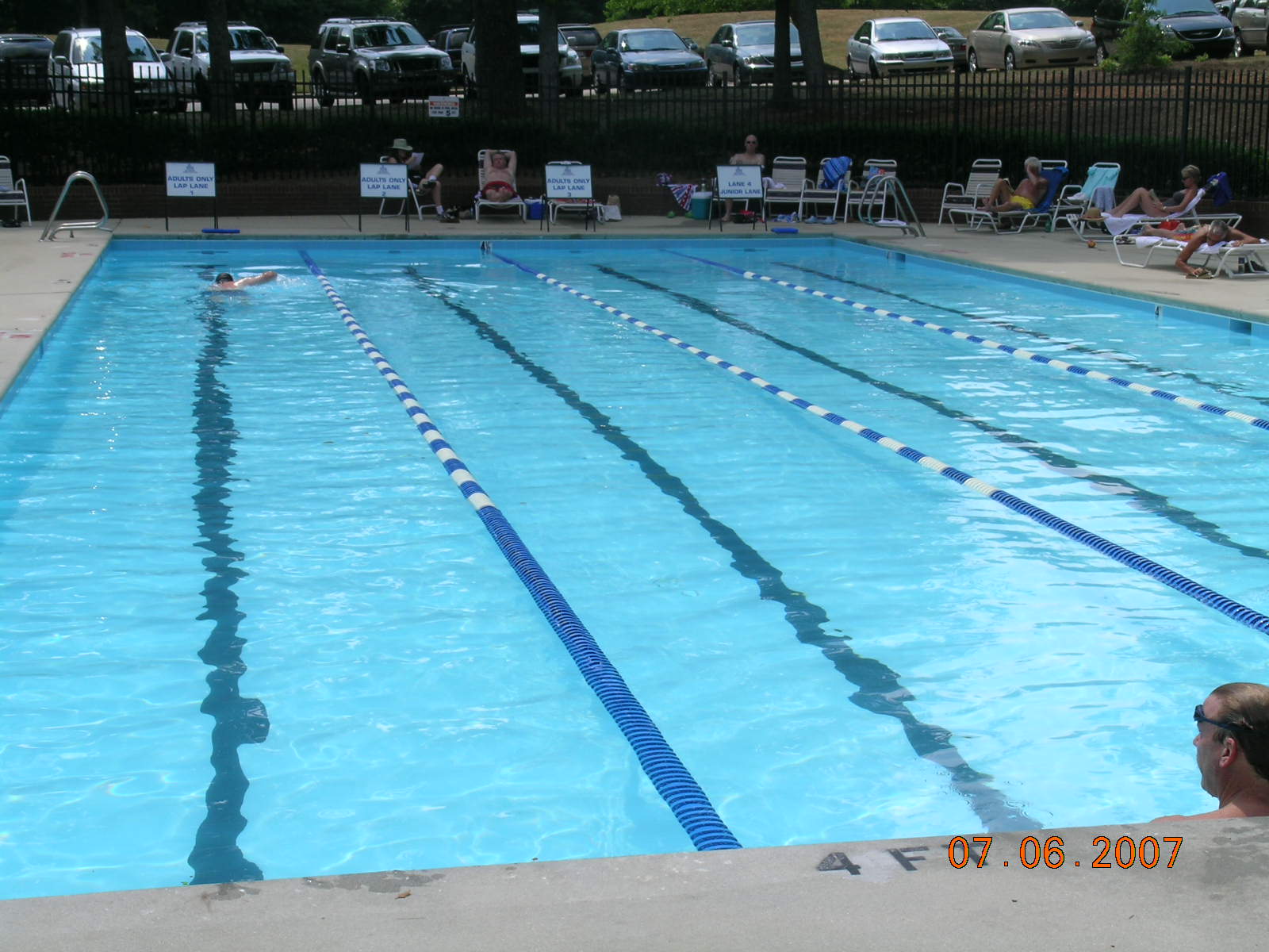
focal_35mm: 61
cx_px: 634
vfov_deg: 24.0
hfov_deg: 31.7
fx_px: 2236
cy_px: 476
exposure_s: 1/200
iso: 50
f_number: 7.4
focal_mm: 12.6
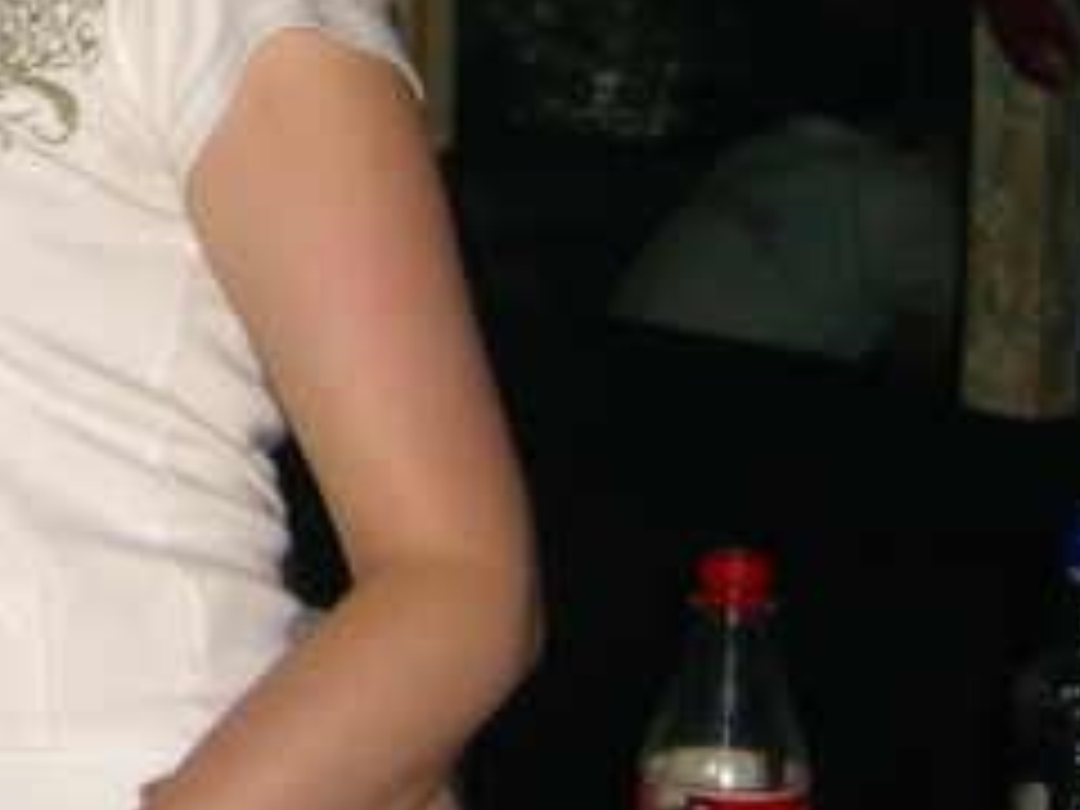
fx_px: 2964
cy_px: 32
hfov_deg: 19.5
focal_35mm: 95
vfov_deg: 15.3
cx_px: -202
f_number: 2.8
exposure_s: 1/60
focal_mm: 7.9
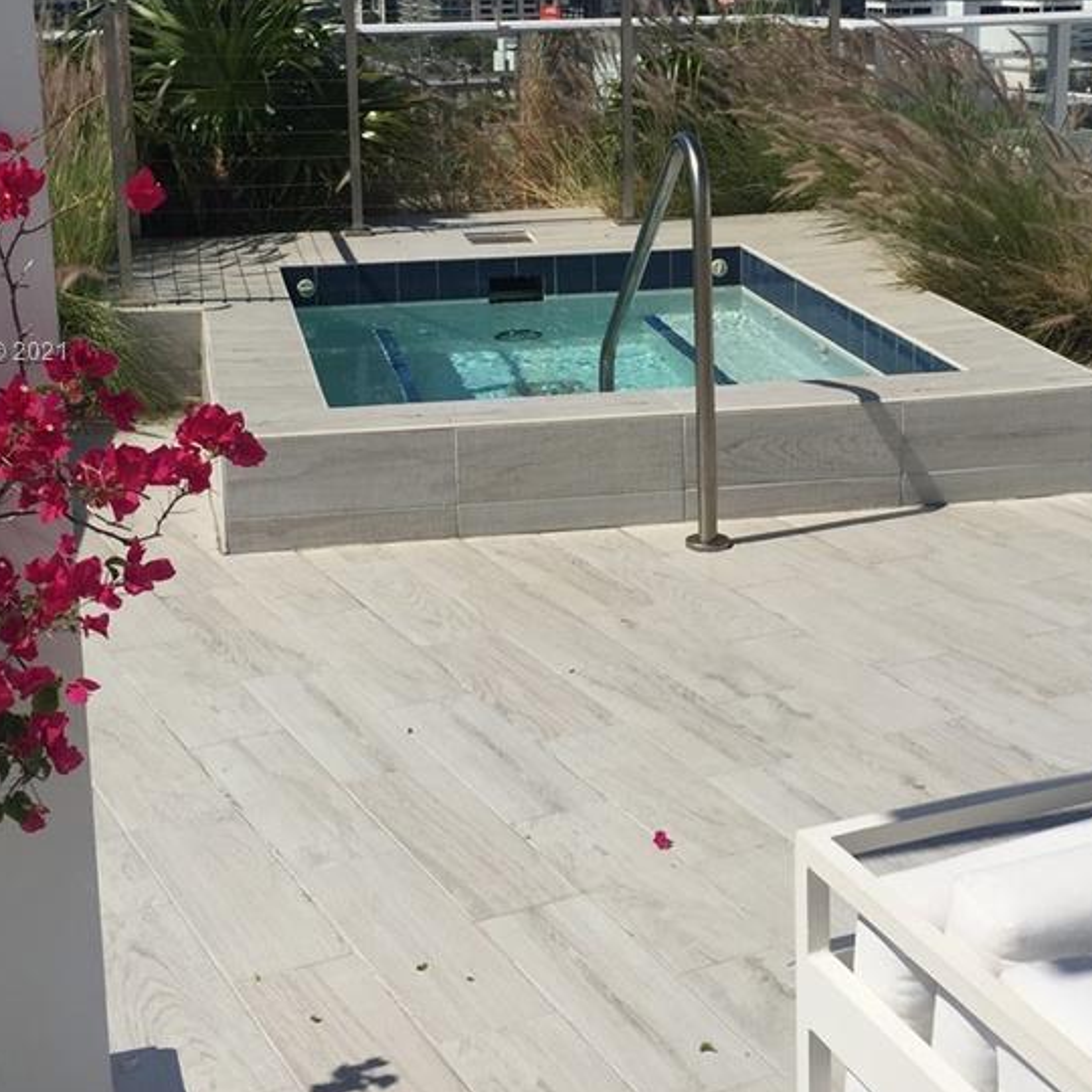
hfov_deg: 30.0
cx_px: 609
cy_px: 354
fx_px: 2034
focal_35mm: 57
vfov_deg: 29.8
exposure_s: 1/5650
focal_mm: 4.15
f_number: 2.2
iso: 32
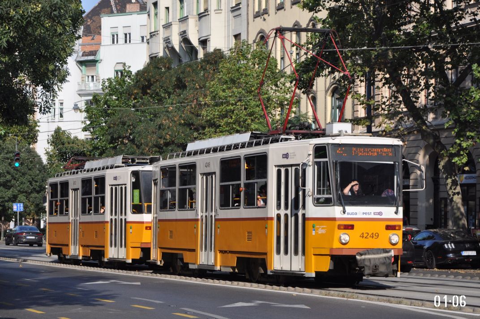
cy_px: 160
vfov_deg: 11.4
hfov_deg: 17.1
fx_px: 1598
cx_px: 240
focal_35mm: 120
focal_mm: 80
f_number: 5.3
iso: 400
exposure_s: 1/1600
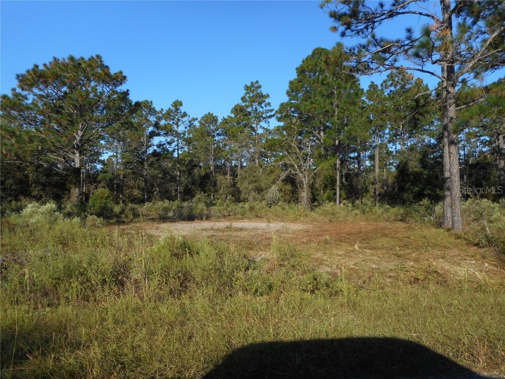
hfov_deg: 69.4
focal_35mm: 25
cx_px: 252
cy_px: 190
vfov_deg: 54.9
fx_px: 365
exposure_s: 1/640
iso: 80
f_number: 3.7
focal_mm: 4.5
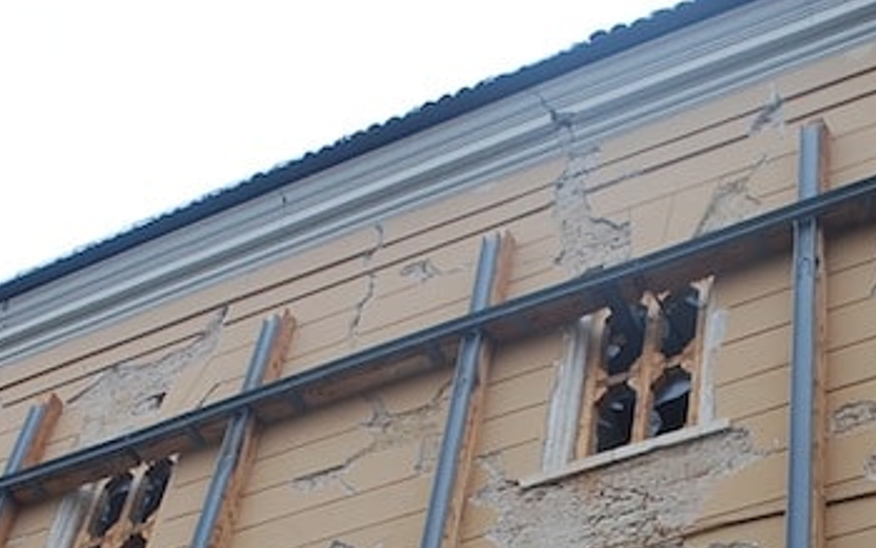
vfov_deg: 16.3
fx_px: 1839
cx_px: 503
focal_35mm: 77
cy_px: 648
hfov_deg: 26.8
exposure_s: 1/125
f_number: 5.6
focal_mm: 22
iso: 100
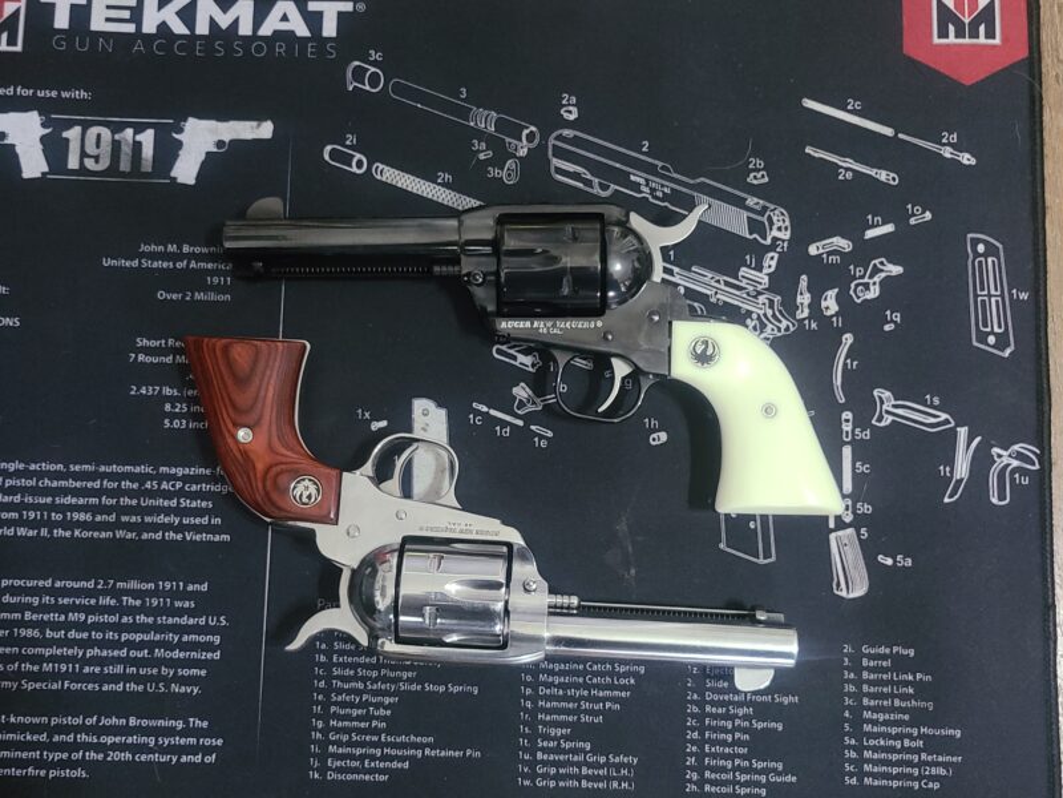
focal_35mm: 26
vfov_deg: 53.1
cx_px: 532
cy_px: 399
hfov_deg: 67.3
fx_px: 798
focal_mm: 5.4
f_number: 1.8
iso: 1000
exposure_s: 1/24
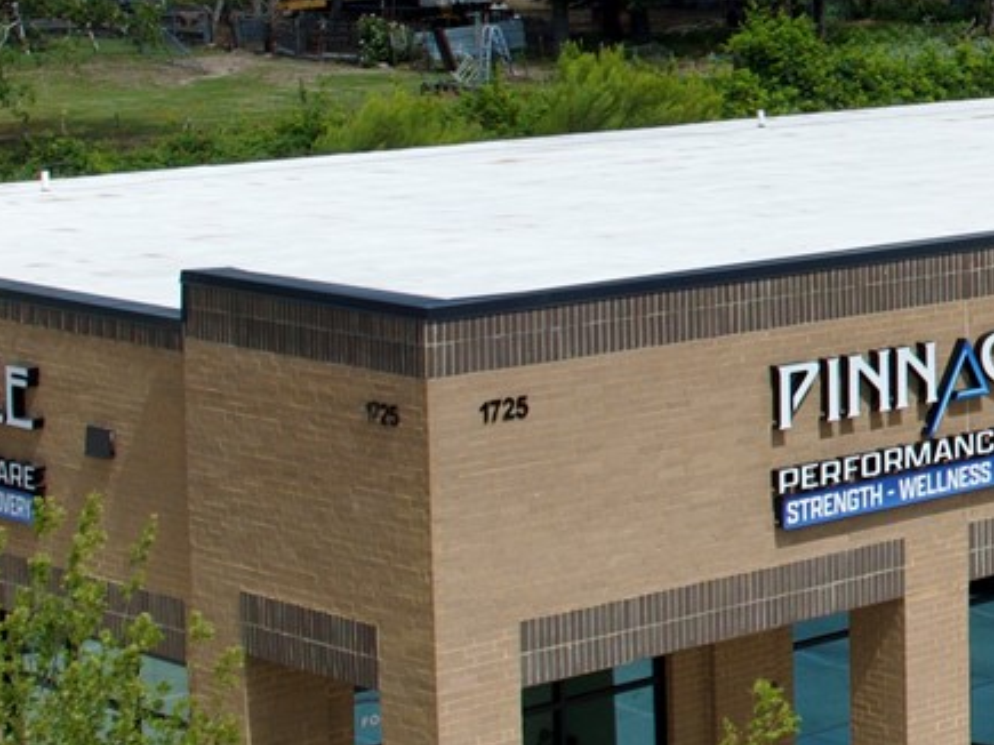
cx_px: 1557
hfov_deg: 15.8
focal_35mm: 113
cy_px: 89
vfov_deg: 13.0
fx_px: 3244
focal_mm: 12.29
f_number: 2.8
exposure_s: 1/2500
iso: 100
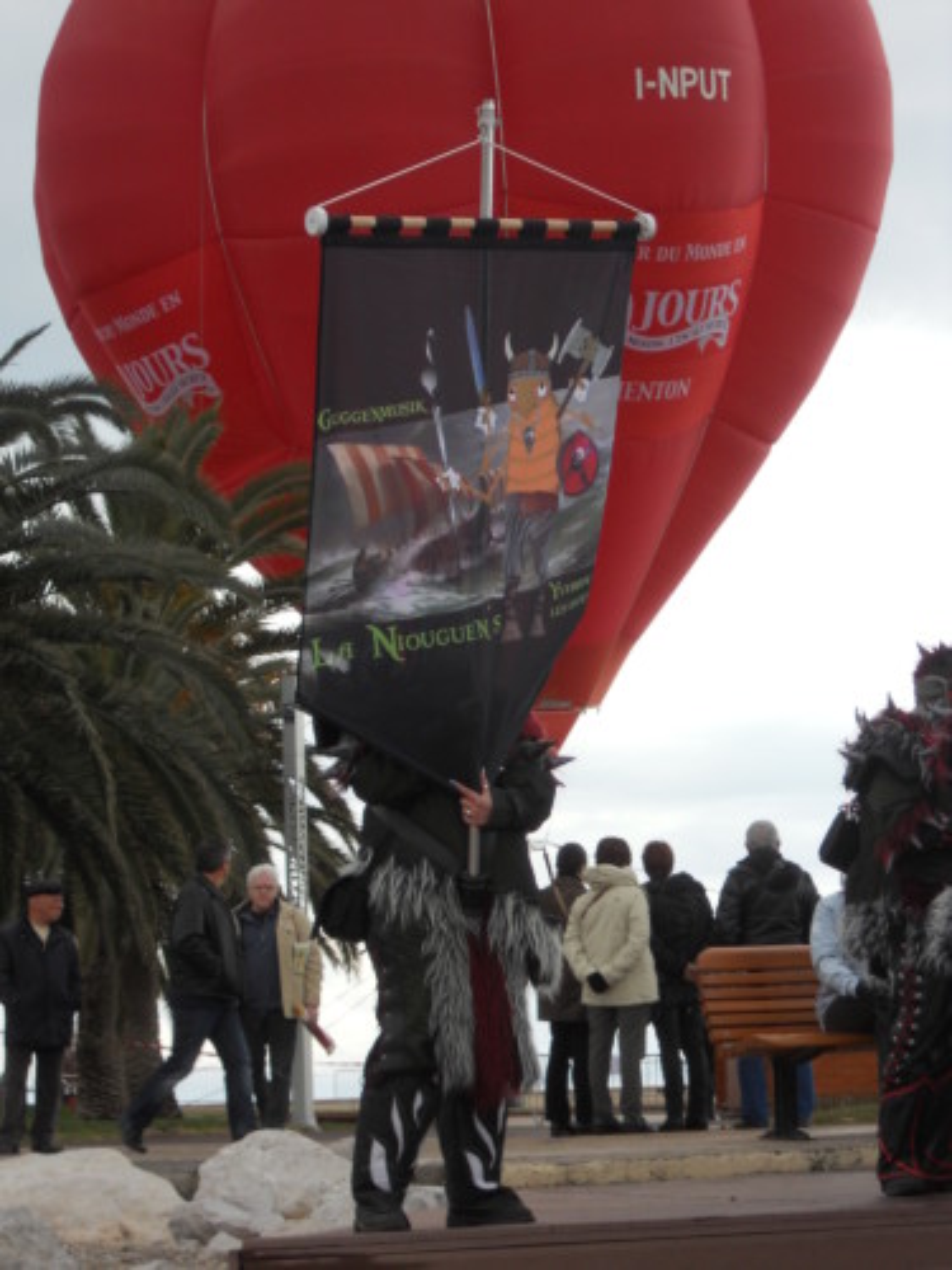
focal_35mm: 108
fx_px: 3960
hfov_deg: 13.7
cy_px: 635
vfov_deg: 18.2
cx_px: 476
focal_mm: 19.6
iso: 80
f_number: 5.9
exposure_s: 1/160
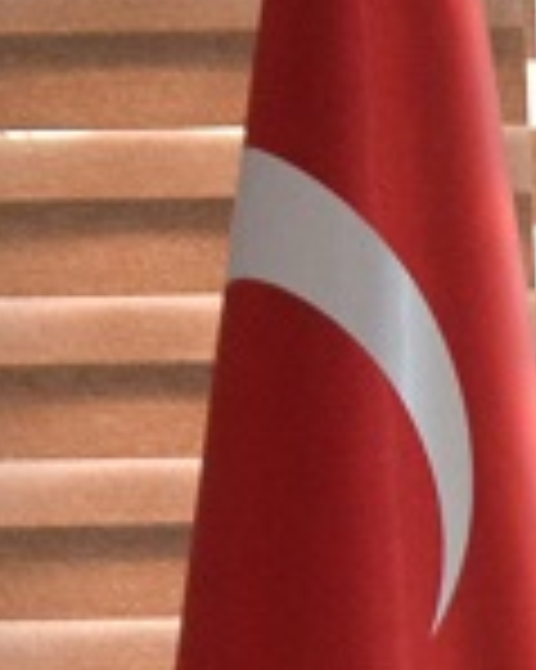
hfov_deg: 8.0
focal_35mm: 162
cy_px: 1279
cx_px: 1703
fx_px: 3216
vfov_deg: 11.0
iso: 2000
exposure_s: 1/60
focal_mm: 18
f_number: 3.5
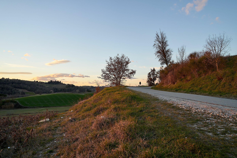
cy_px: 79
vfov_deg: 59.5
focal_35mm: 21
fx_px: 138
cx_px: 118
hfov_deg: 81.2
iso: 125
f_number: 5.6
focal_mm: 21
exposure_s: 1/60
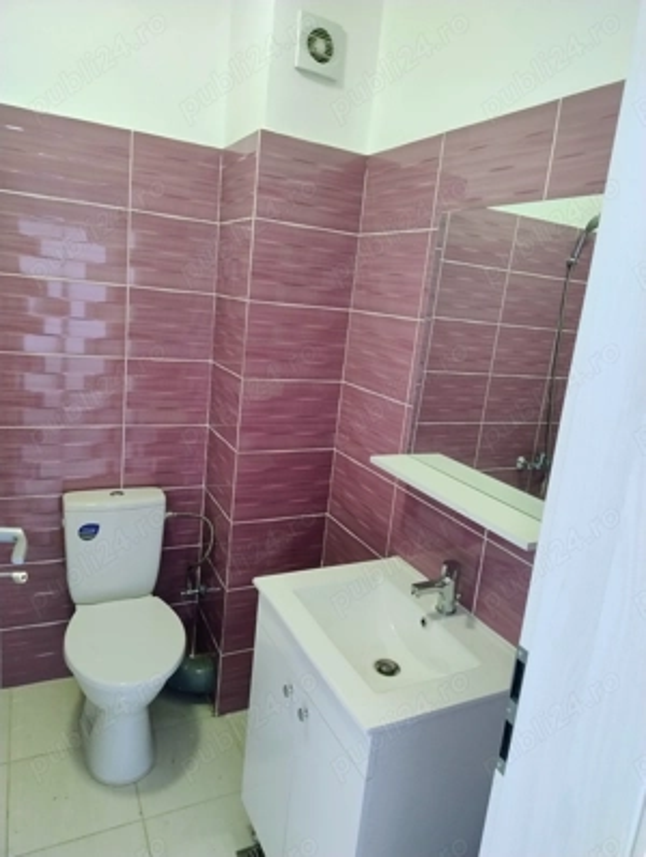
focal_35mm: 24
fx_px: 595
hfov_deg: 57.0
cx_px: 323
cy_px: 428
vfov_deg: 71.5
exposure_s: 1/50
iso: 966
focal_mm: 5.56
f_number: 1.8
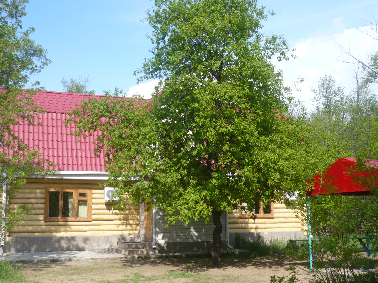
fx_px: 480
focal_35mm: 44
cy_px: 143
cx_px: 195
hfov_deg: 42.9
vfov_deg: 32.9
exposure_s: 1/800
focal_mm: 5.8
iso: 100
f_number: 2.8
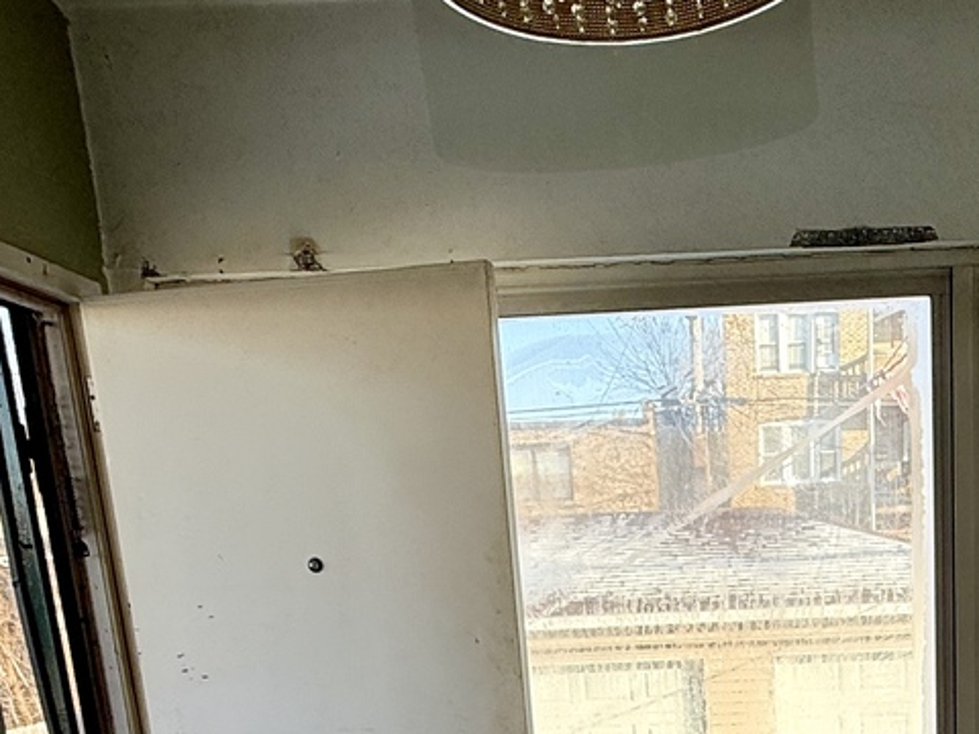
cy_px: 842
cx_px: 769
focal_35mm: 42
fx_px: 1188
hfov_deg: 42.9
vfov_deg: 30.1
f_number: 2.2
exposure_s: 1/398
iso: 50
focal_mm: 2.22
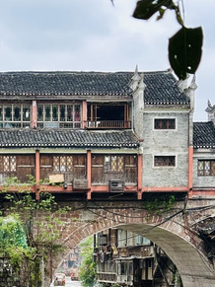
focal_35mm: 119
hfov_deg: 12.3
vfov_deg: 16.2
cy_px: 302
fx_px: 986
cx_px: 6
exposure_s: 1/574
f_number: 1.6
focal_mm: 5.96
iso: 32
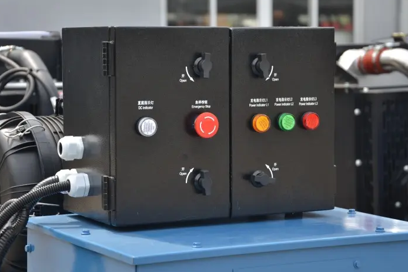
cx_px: 215
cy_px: 123
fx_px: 1213
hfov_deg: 19.1
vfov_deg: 12.8
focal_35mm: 107
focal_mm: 62
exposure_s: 1/320
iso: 100
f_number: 5.3
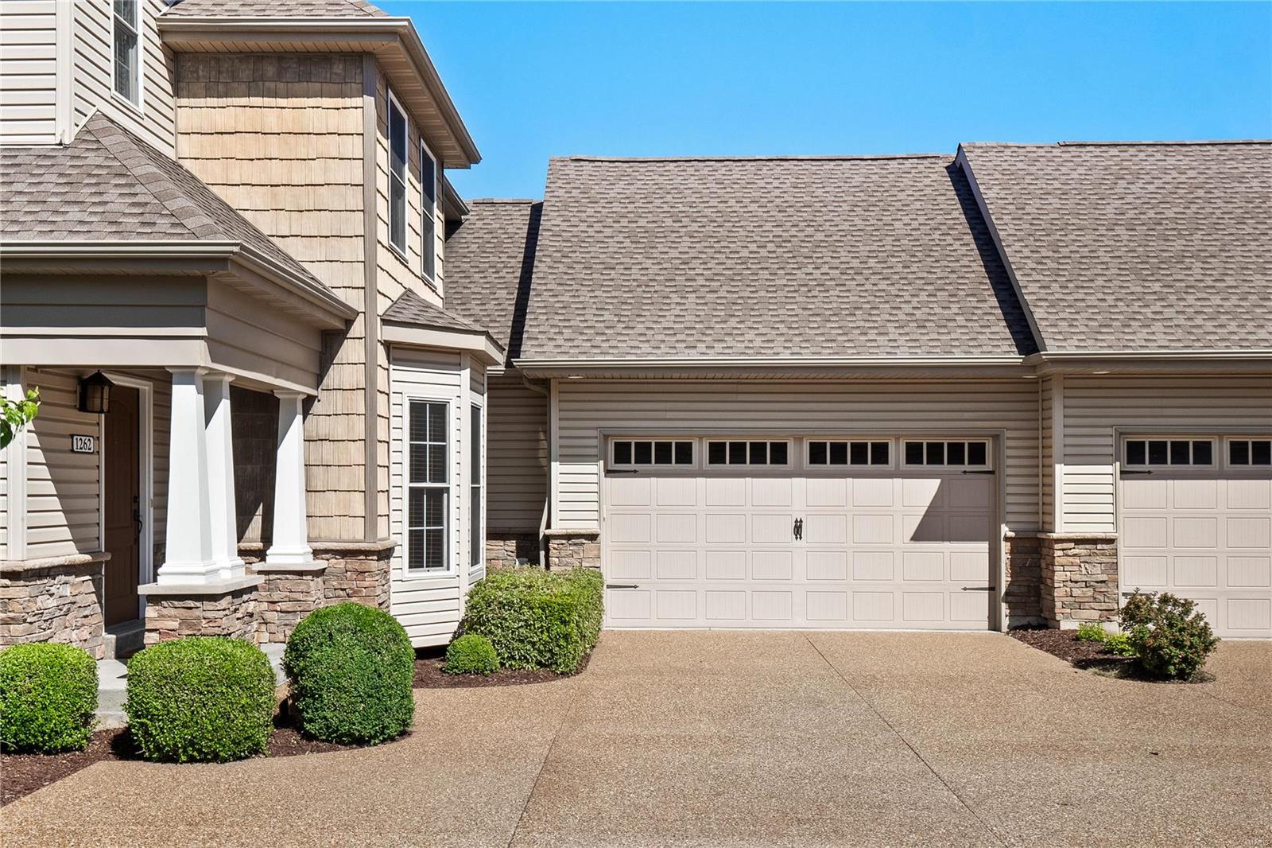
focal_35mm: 36
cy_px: 424
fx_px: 1272
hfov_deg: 53.1
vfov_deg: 36.9
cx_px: 636
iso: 400
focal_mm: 18
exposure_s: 1/500
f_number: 8
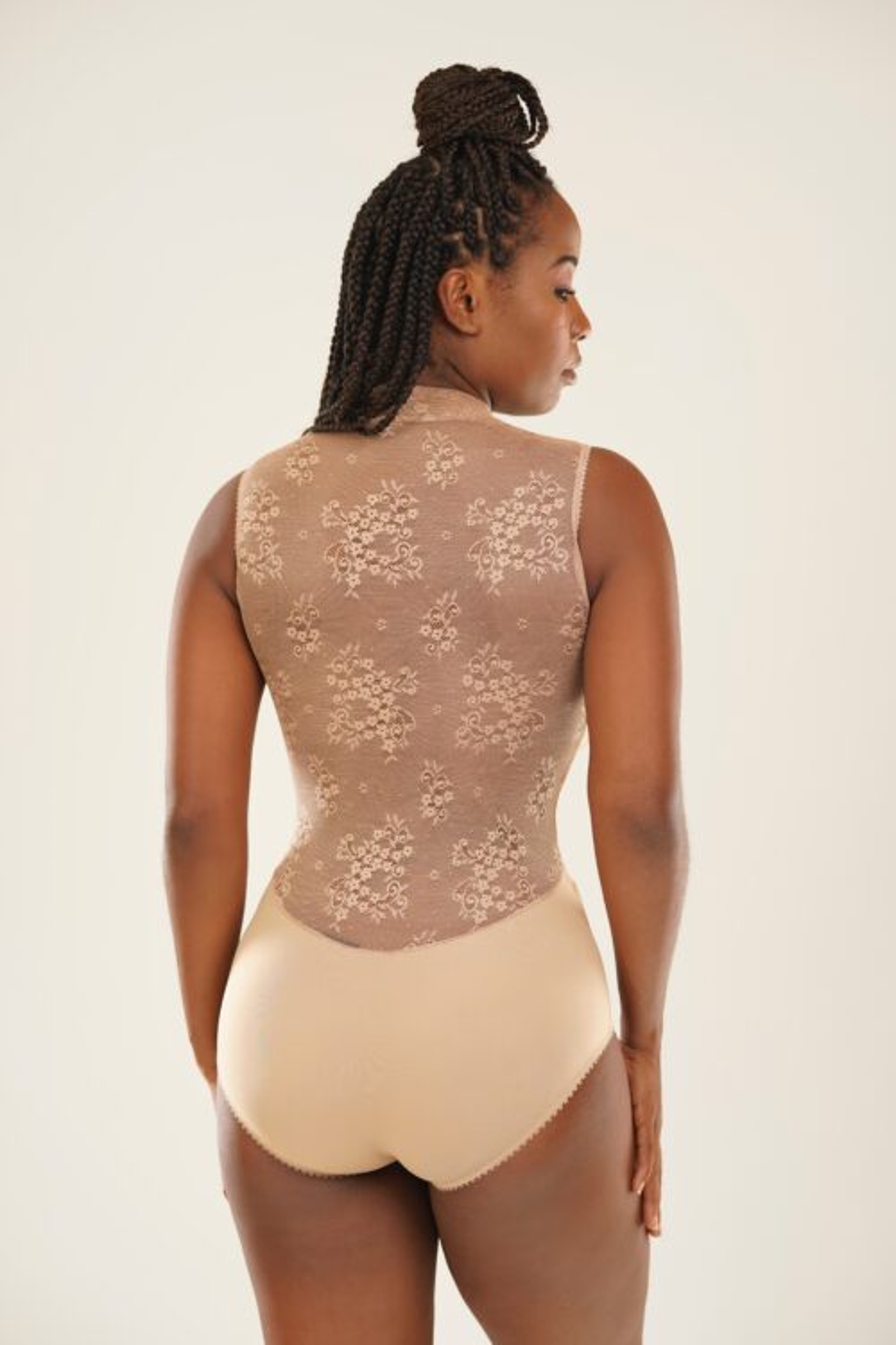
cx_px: 448
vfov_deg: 23.9
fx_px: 3173
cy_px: 672
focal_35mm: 85
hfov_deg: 16.1
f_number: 3.5
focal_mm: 85
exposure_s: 1/125
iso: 100
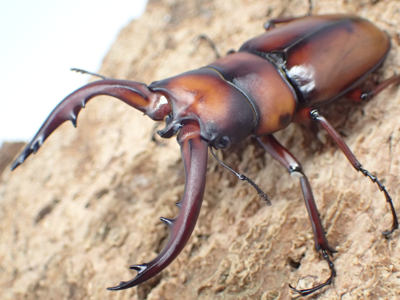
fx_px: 948
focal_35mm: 82
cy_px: 149
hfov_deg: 23.8
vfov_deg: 18.0
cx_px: 202
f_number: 4.4
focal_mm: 14.41
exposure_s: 1/100
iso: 800
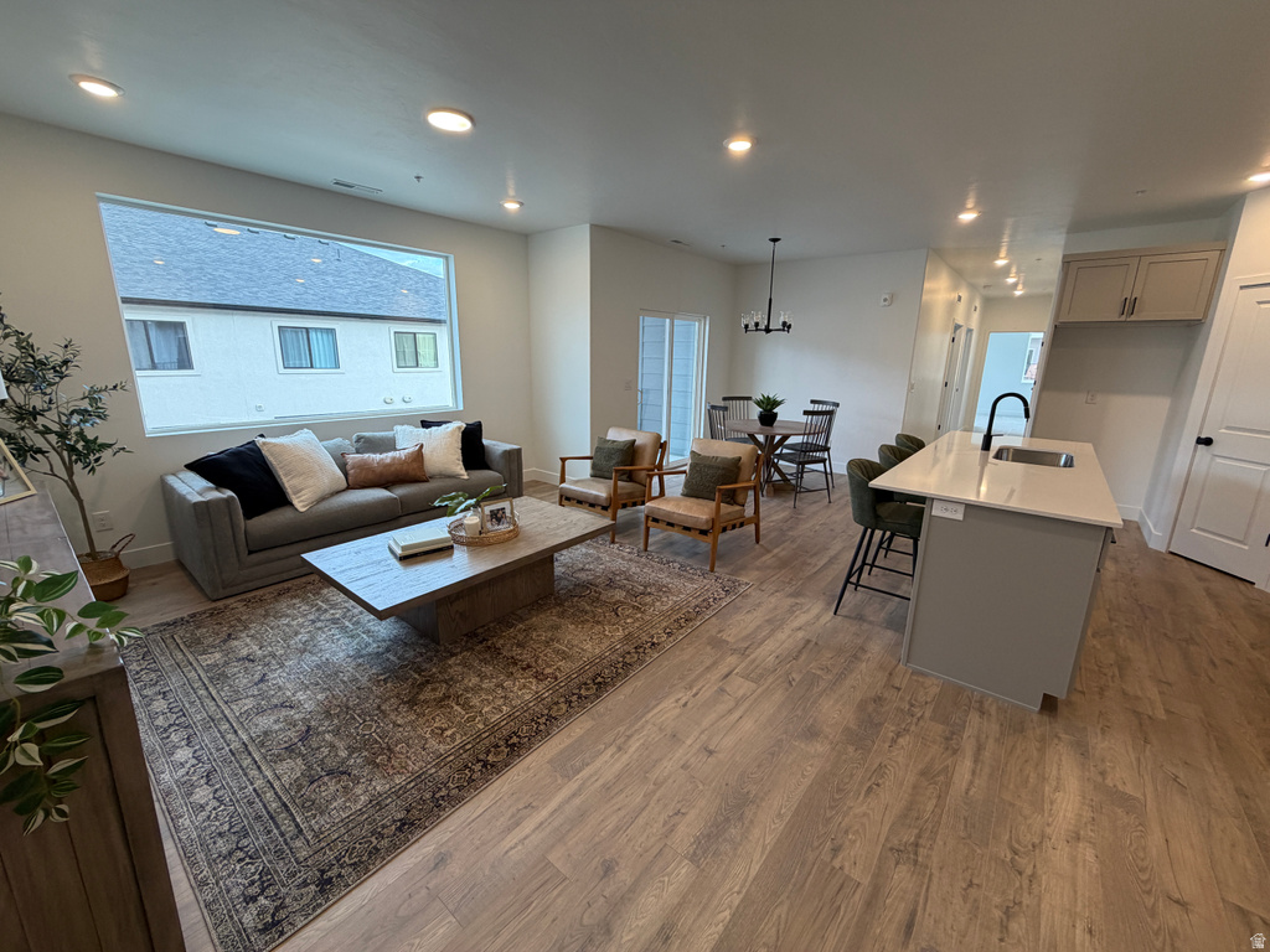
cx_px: 635
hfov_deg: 102.1
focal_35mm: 14
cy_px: 476
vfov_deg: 85.7
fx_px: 514
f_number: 2.2
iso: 160
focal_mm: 2.22
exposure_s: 1/120
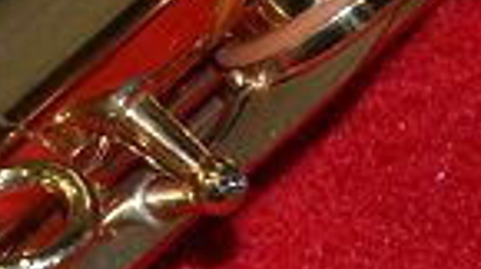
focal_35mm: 489
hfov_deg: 4.3
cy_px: -60
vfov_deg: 2.5
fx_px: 6226
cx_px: -939
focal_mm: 50
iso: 1600
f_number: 5
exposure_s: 1/60
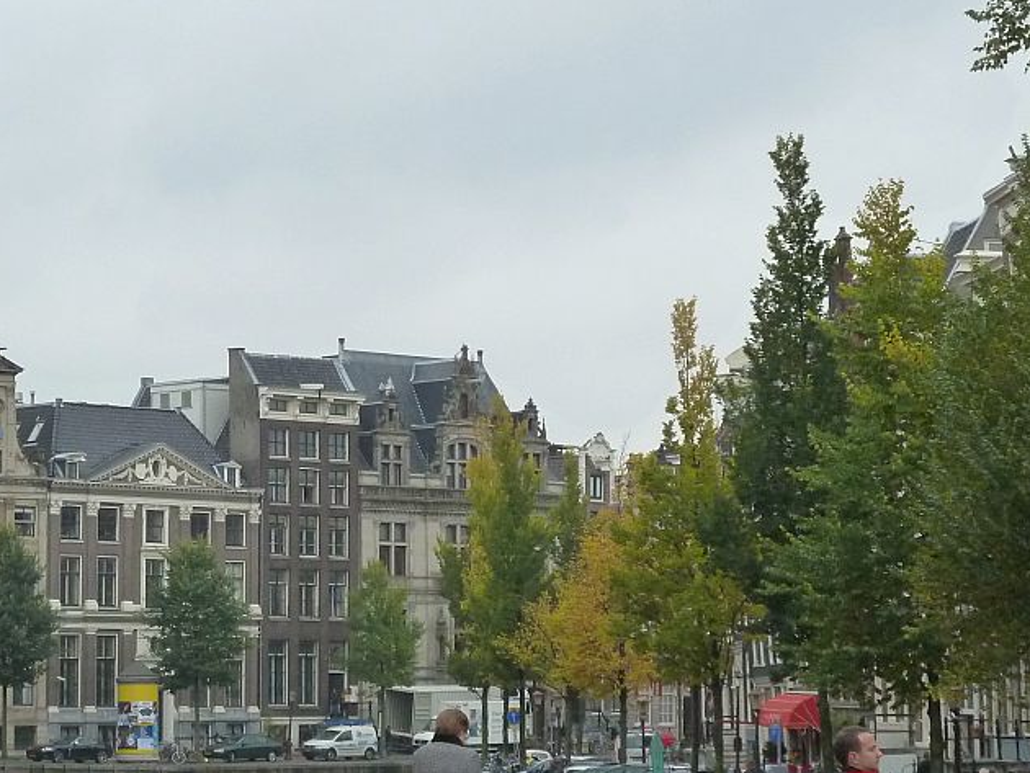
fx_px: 3483
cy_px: 464
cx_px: 350
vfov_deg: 12.7
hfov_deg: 16.8
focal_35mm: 117
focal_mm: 11.9
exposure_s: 1/320
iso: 400
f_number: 4.1
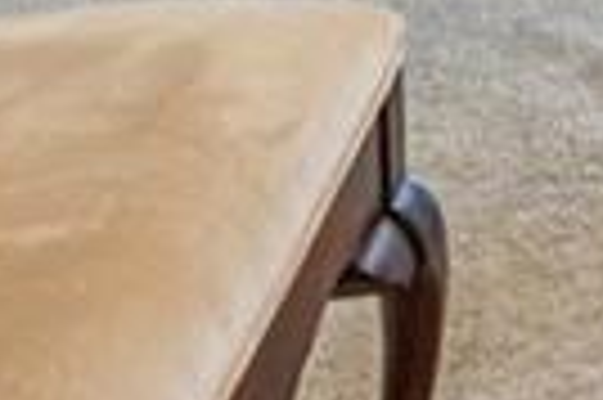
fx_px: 2105
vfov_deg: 8.1
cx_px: 1094
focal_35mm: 126
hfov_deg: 14.3
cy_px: -1045
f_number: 8
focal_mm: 16.5
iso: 800
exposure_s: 1/20
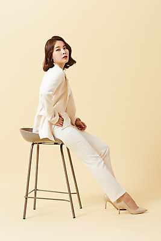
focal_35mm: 90
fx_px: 603
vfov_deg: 22.6
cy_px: 120
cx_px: 80
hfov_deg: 15.2
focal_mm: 90
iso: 100
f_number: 16
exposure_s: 1/125
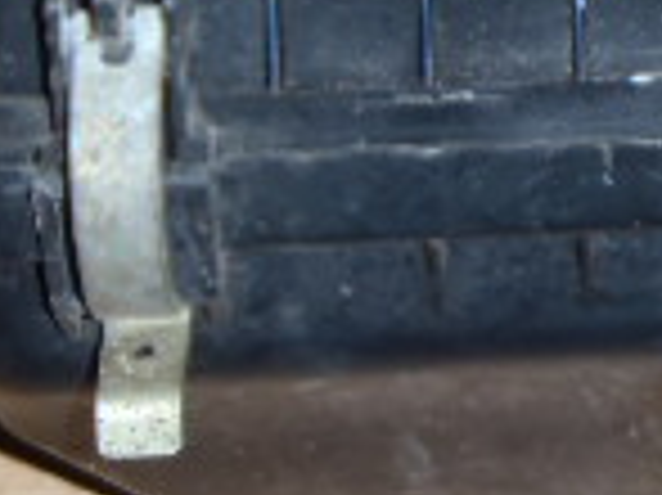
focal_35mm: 166
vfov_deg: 8.7
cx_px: 784
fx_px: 3172
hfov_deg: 11.7
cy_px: -284
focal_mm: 6.83
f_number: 4.6
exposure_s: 1/40
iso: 100
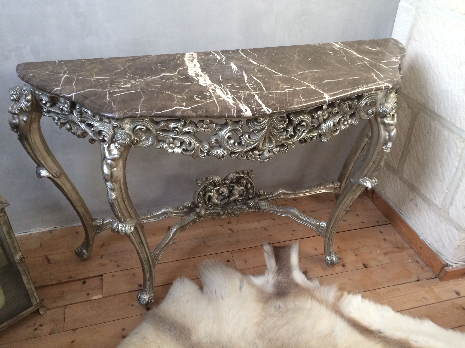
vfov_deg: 48.2
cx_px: 232
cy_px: 174
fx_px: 390
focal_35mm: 29
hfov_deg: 61.7
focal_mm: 4.15
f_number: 2.2
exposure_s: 1/33
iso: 200
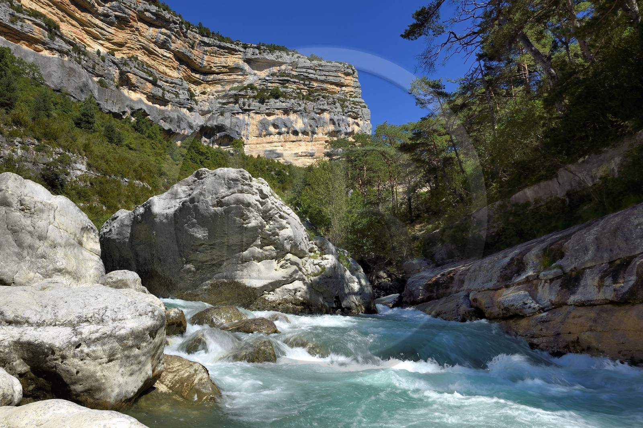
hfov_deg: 73.8
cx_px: 322
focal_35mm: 24
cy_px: 214
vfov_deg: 53.1
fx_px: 428
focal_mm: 24
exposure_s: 1/25
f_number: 20
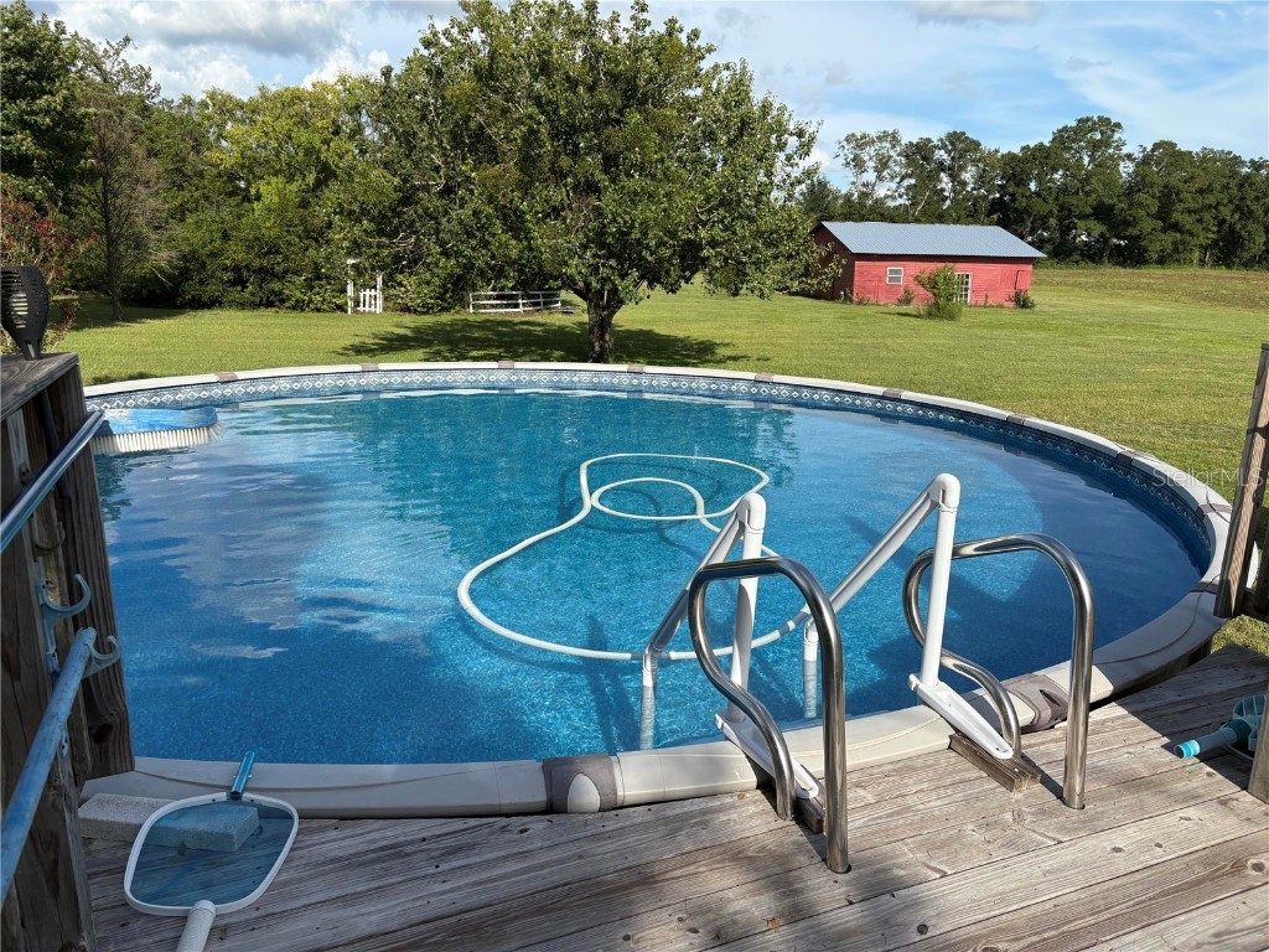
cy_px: 476
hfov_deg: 67.3
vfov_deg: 53.1
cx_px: 634
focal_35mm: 26
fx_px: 953
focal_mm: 5.96
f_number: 1.6
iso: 50
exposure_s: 1/3125
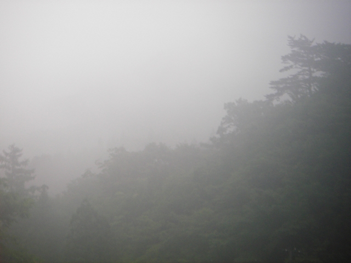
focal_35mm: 96
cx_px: 176
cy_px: 132
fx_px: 973
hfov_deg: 20.4
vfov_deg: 15.4
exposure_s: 1/60
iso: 64
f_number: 3.9
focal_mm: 16
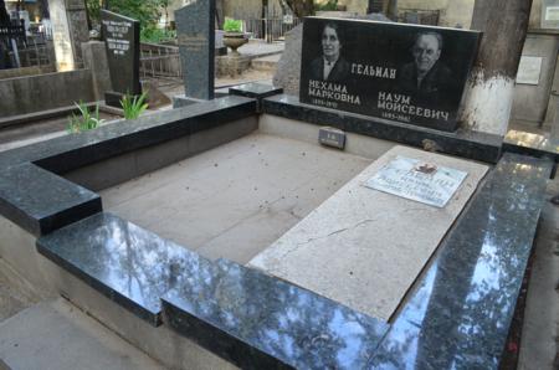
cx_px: 280
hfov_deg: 67.5
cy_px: 185
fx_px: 418
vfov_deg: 47.7
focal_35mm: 27
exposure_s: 1/40
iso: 360
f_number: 5.6
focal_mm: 18
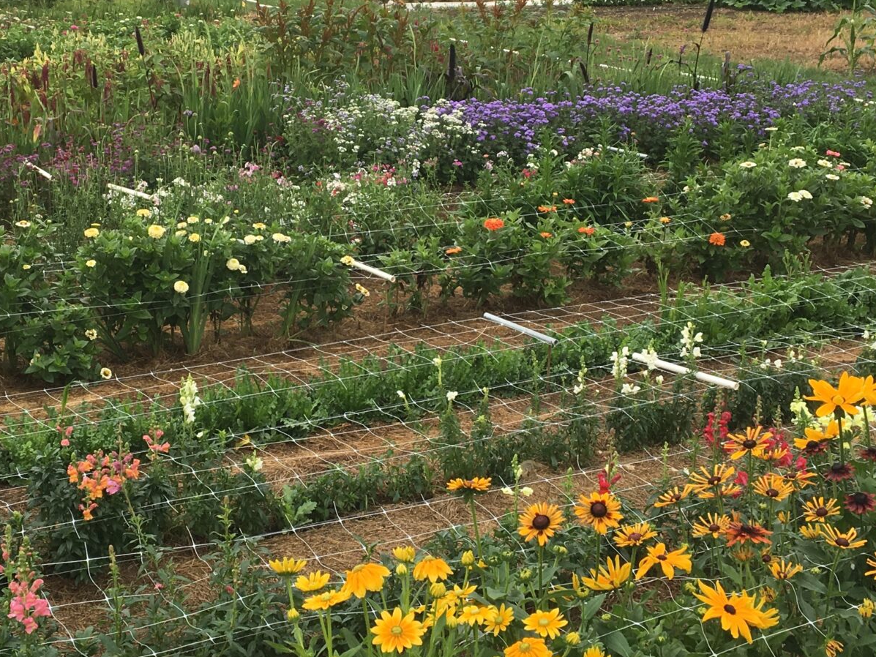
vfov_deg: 23.6
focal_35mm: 62
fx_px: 1569
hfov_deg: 31.1
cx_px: 348
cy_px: 286
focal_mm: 4.15
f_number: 2.2
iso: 25
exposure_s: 1/437
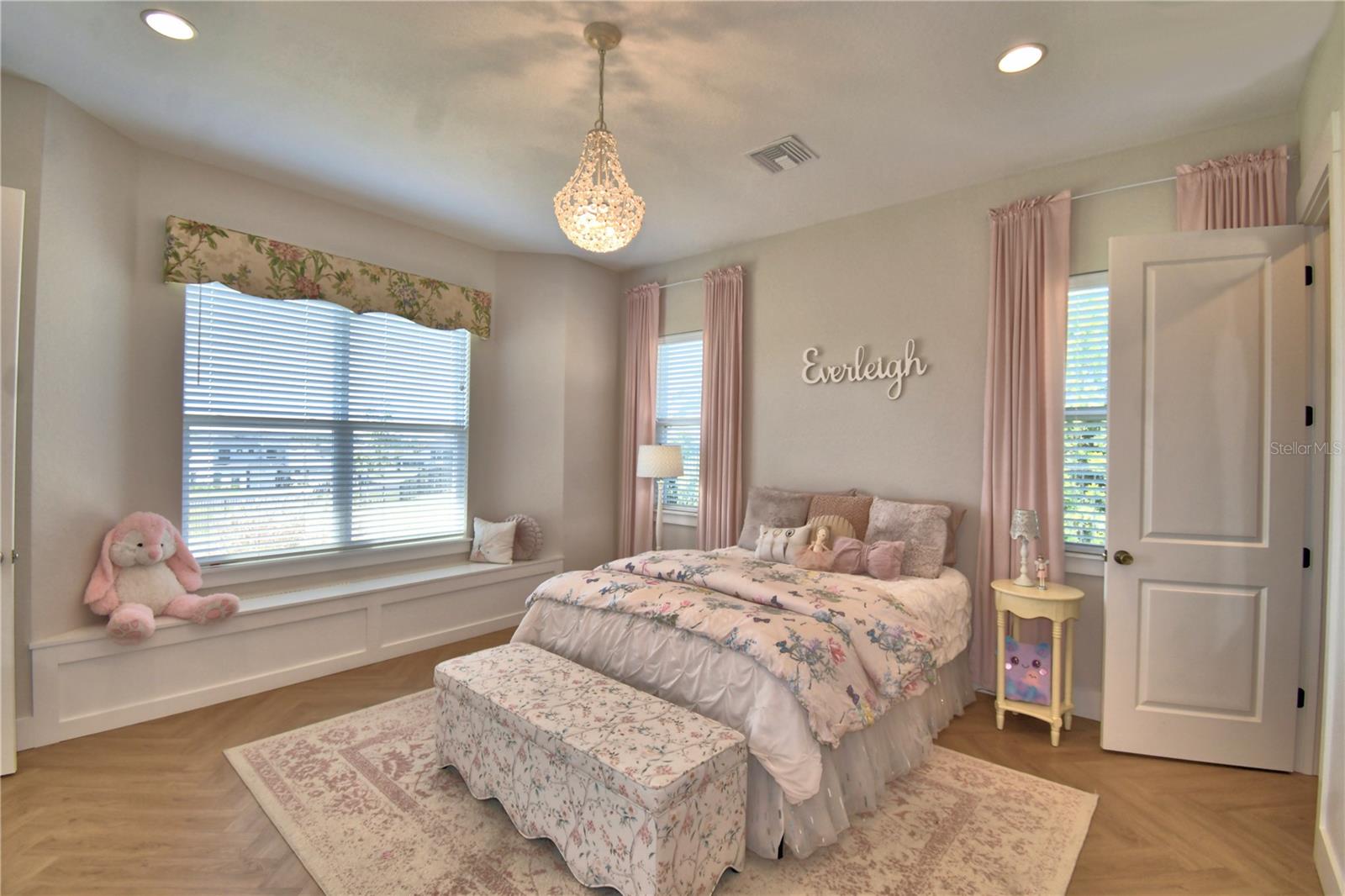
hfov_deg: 100.4
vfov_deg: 77.3
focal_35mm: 15
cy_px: 448
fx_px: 560
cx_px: 672
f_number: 4.5
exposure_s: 1/60
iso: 110
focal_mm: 10
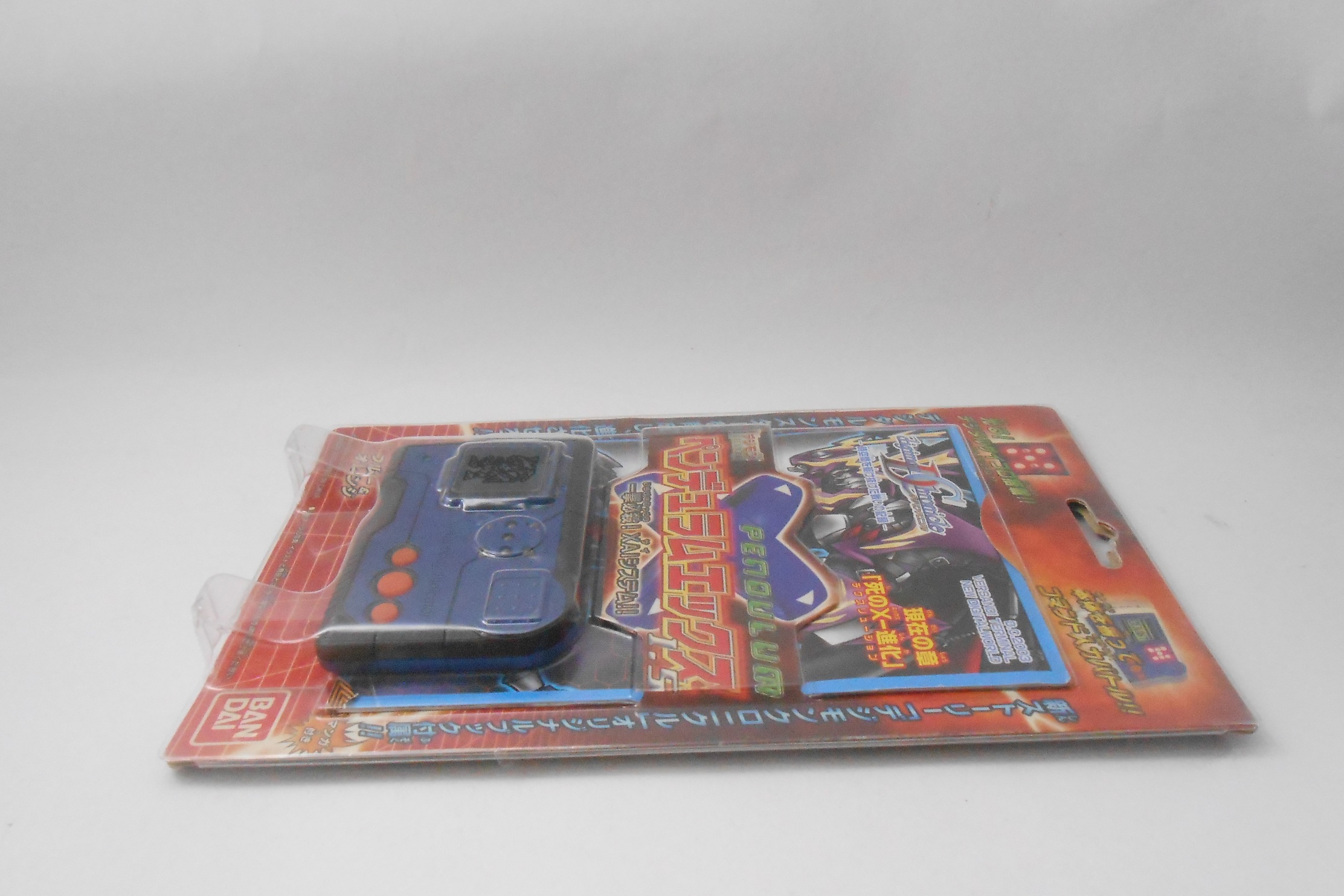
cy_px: 497
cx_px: 657
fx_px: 1045
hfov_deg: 65.5
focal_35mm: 28
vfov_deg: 46.3
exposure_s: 1/100
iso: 800
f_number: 3.5
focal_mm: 4.6
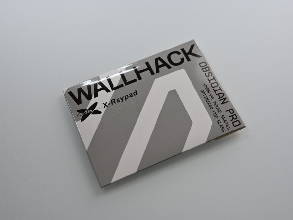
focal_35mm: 44
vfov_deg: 32.9
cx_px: 143
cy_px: 110
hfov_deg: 42.9
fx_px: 372
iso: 400
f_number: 5
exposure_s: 1/125
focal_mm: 40
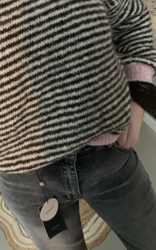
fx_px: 293
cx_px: 30
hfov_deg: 29.1
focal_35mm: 43
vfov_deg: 44.9
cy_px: 66
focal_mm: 4.25
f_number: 1.8
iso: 800
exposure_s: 1/23
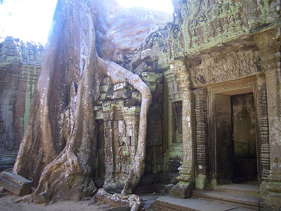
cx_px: 140
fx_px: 284
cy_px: 106
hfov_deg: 52.6
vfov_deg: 40.7
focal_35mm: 35
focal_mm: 5.8
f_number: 2.6
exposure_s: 1/100
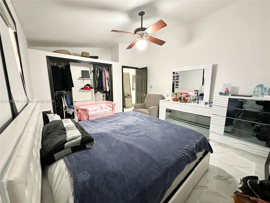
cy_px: 102
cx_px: 135
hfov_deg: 102.1
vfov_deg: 85.7
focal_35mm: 14
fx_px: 109
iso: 1250
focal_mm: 2.22
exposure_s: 1/60
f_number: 2.2
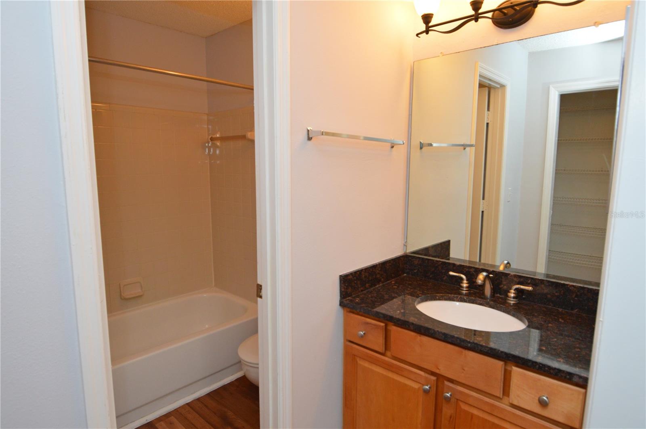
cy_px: 214
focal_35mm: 18
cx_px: 323
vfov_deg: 67.3
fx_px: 323
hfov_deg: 90.1
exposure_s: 1/60
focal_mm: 12
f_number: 4
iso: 640
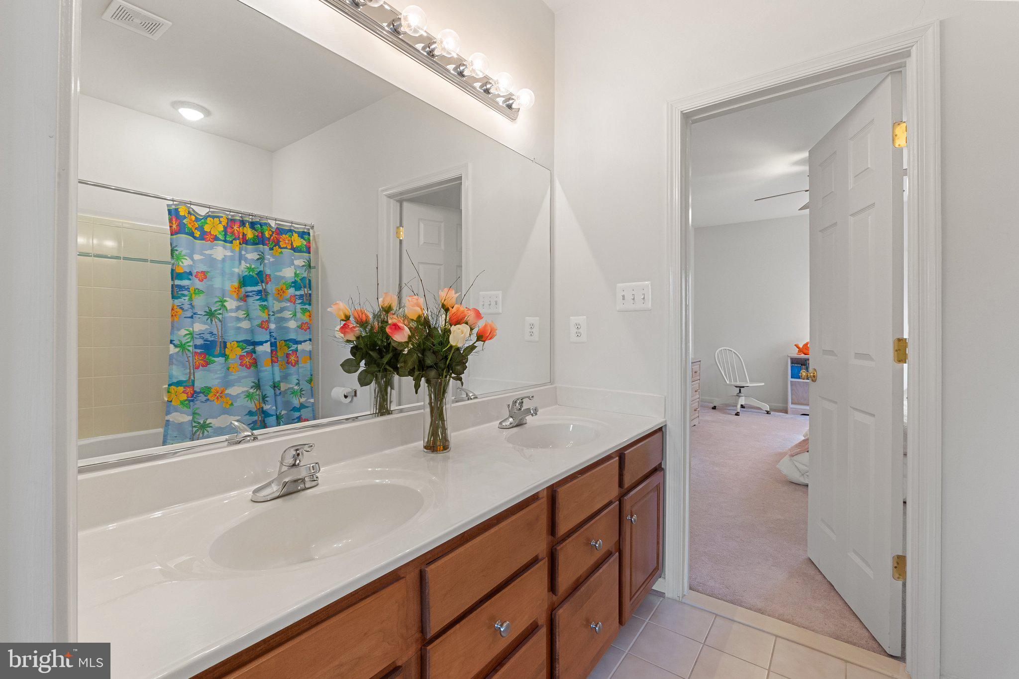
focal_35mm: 15
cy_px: 340
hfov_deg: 100.4
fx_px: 425
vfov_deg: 77.3
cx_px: 510
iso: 800
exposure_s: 1/2.5
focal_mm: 10
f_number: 8
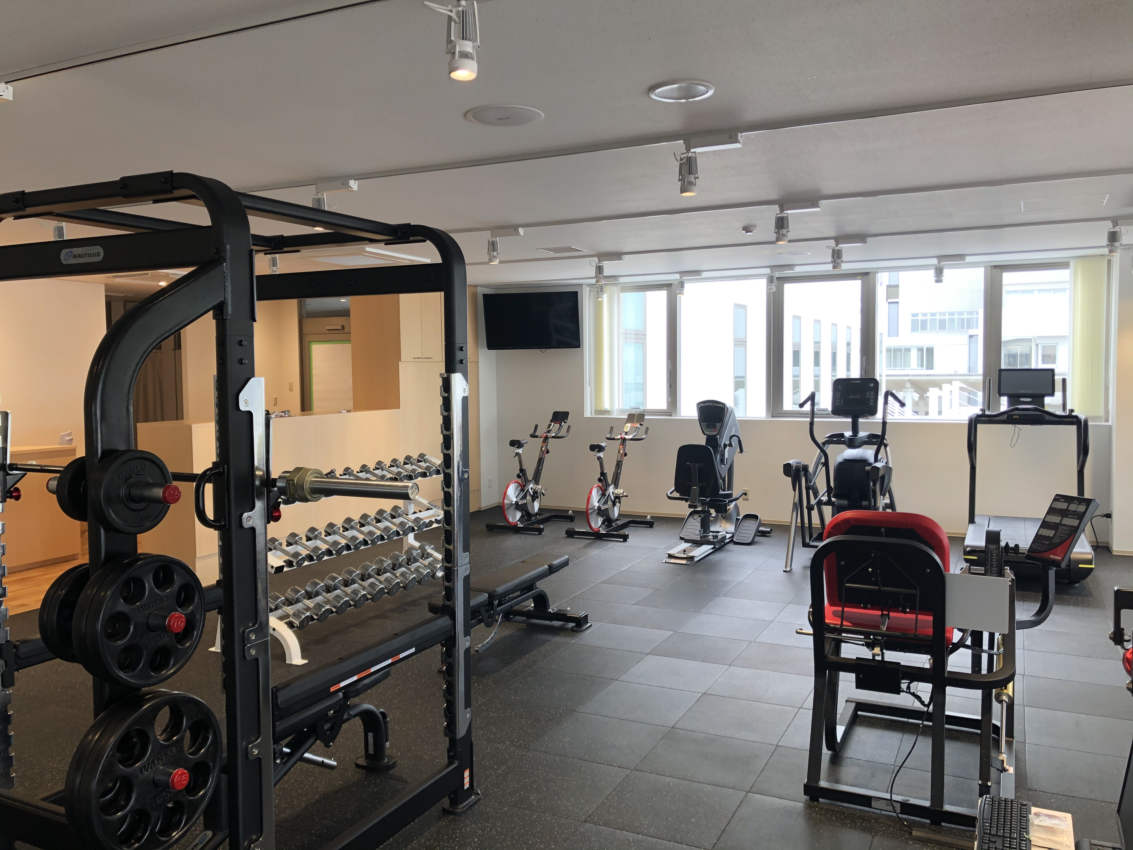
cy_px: 425
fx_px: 916
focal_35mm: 28
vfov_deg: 49.7
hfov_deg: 63.4
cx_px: 566
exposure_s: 1/120
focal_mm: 3.99
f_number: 1.8
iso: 64
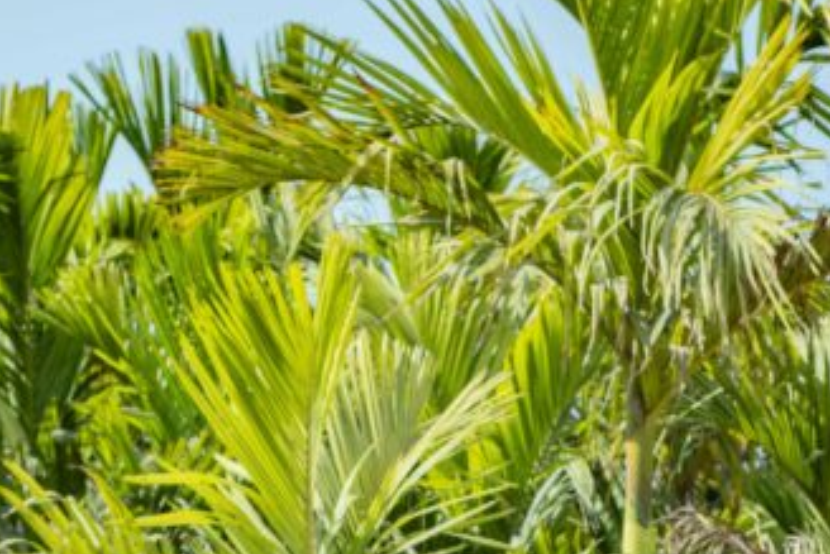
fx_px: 3598
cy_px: 777
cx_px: 519
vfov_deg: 8.6
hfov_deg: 13.1
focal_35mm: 156
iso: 100
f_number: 4.5
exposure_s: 1/640
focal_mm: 50
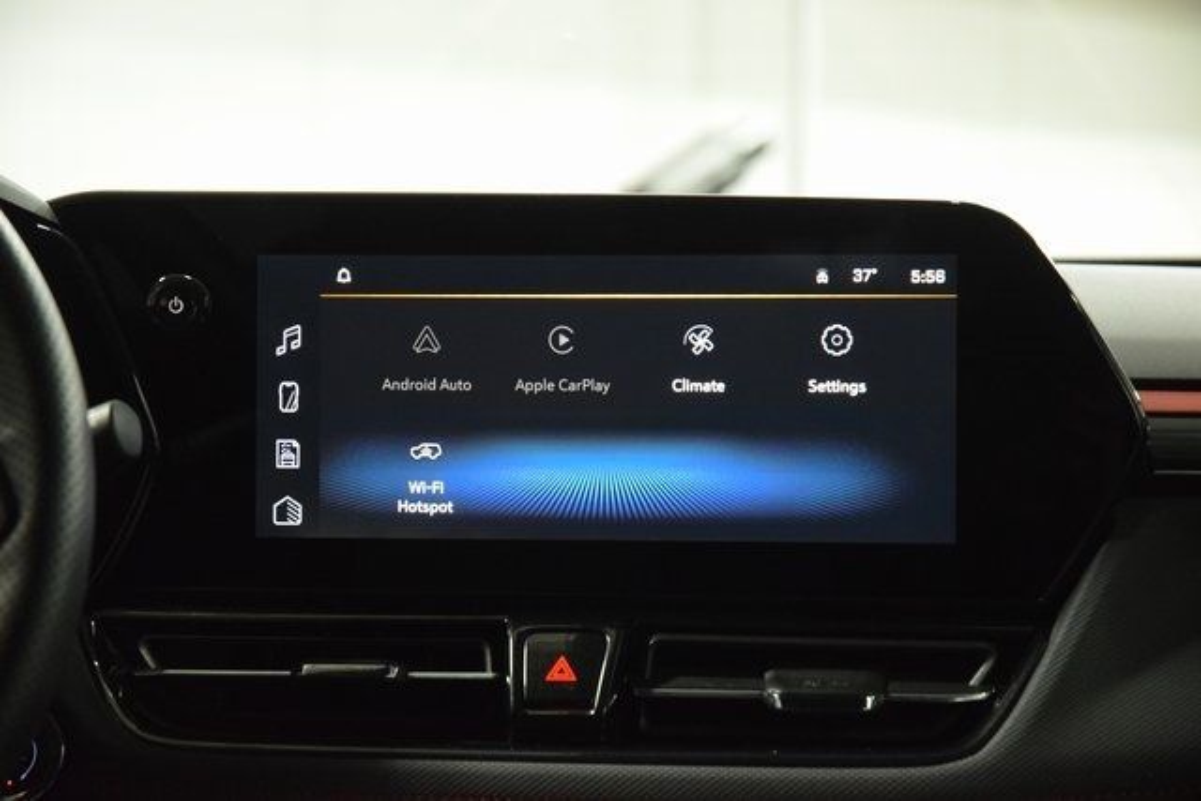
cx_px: 600
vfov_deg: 13.0
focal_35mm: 105
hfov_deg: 19.5
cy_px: 400
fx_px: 3503
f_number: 4.5
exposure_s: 1/30
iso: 3200
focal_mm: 70
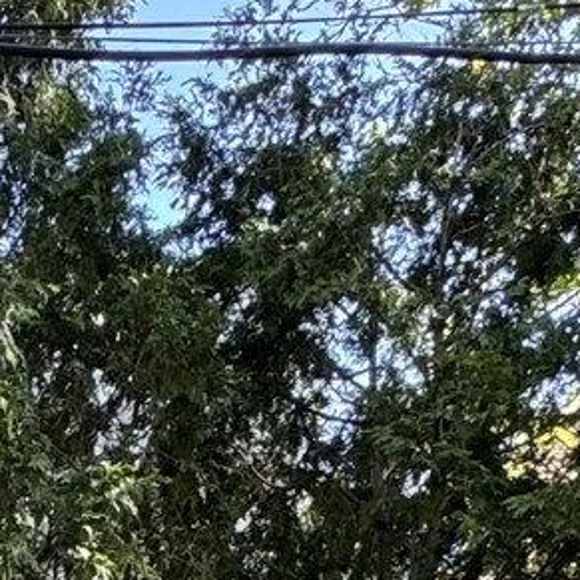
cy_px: 1479
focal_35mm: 87
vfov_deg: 13.3
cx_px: -225
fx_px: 1649
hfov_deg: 18.2
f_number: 2.2
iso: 50
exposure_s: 1/99
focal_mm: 2.22
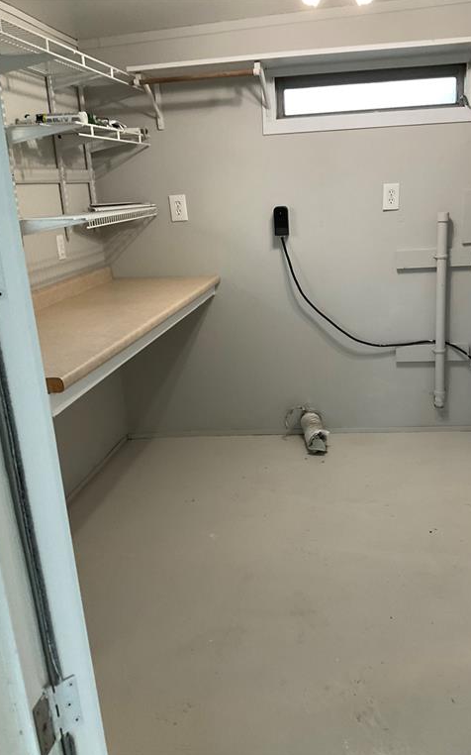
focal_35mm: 31
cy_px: 378
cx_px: 278
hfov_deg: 40.4
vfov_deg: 61.2
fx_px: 637
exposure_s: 1/60
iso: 125
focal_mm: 3
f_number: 1.8
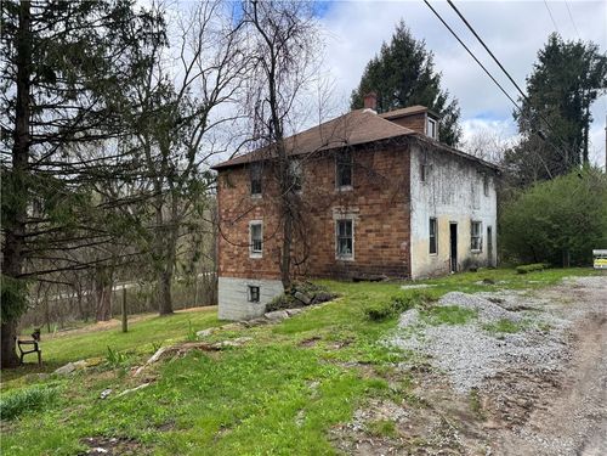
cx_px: 304
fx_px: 421
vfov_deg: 56.8
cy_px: 228
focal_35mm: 24
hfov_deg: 71.6
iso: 80
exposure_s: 1/1238
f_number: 1.78
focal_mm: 6.76
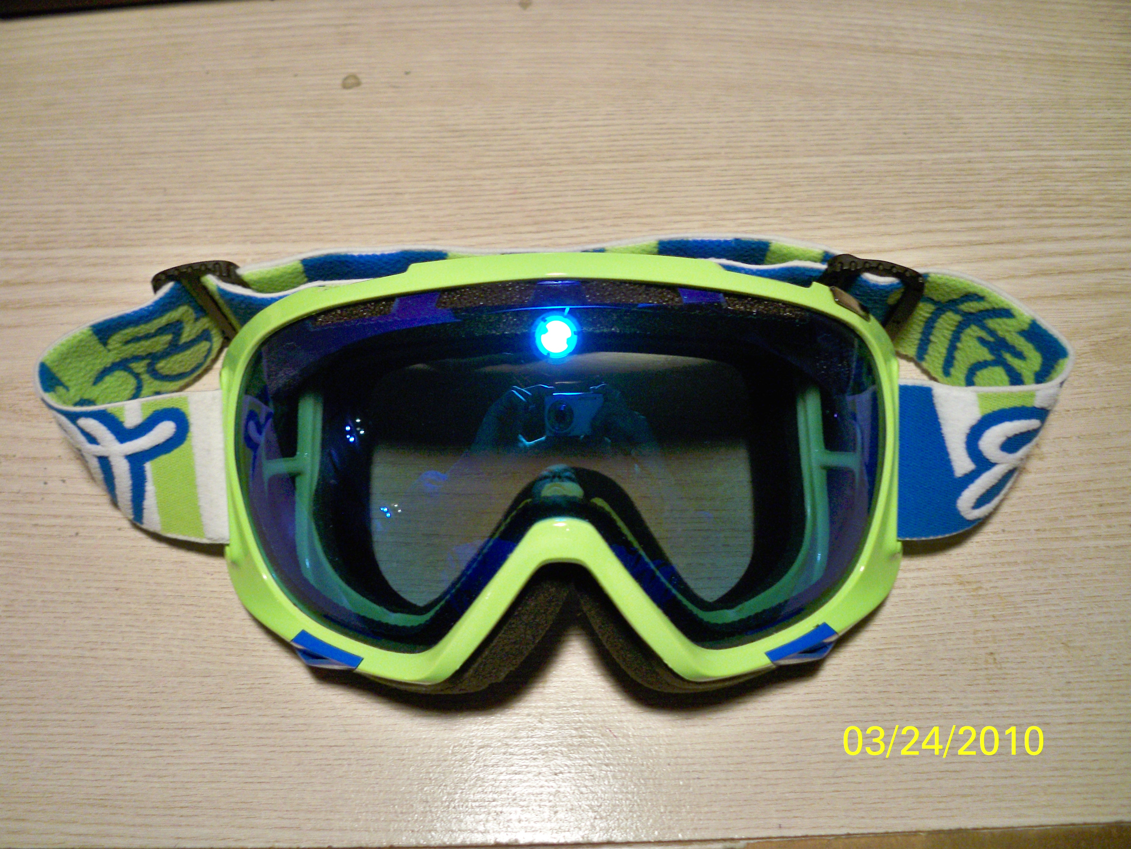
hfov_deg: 52.6
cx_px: 566
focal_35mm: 35
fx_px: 1144
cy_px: 424
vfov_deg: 40.7
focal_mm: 6.3
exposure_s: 1/60
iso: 250
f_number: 3.1
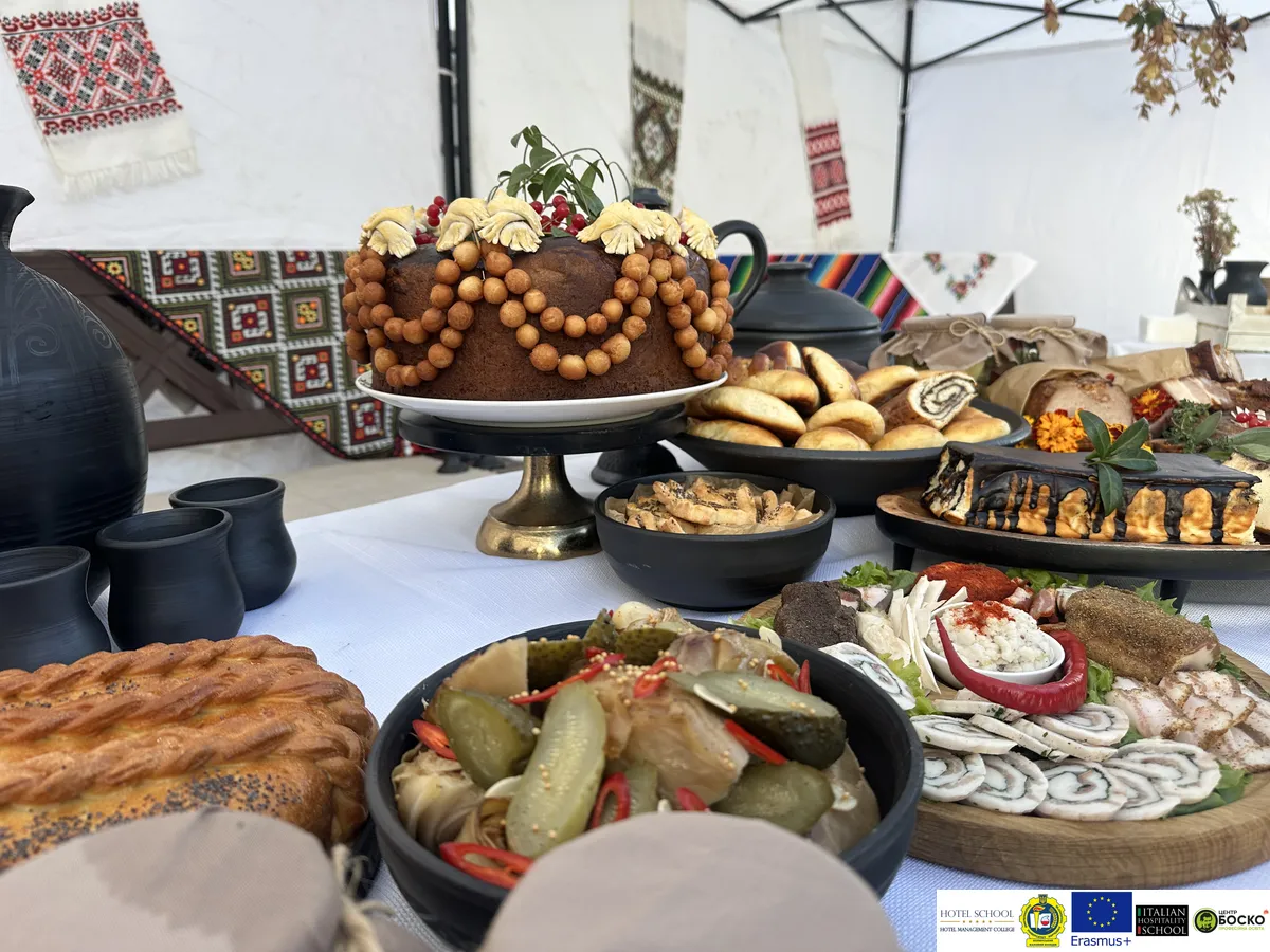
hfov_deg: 71.6
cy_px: 476
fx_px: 881
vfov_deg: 56.8
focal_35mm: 24
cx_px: 635
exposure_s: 1/564
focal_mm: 6.86
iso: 80
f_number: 1.78
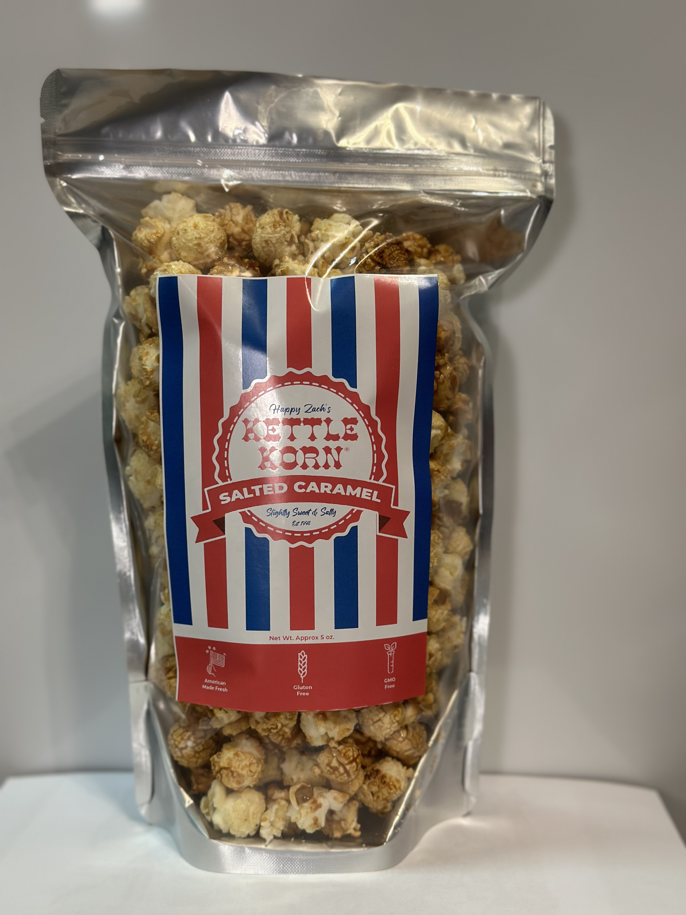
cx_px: 343
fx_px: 1268
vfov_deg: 39.7
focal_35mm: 48
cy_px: 458
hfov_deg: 30.3
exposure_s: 1/60
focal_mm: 6.86
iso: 160
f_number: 1.78
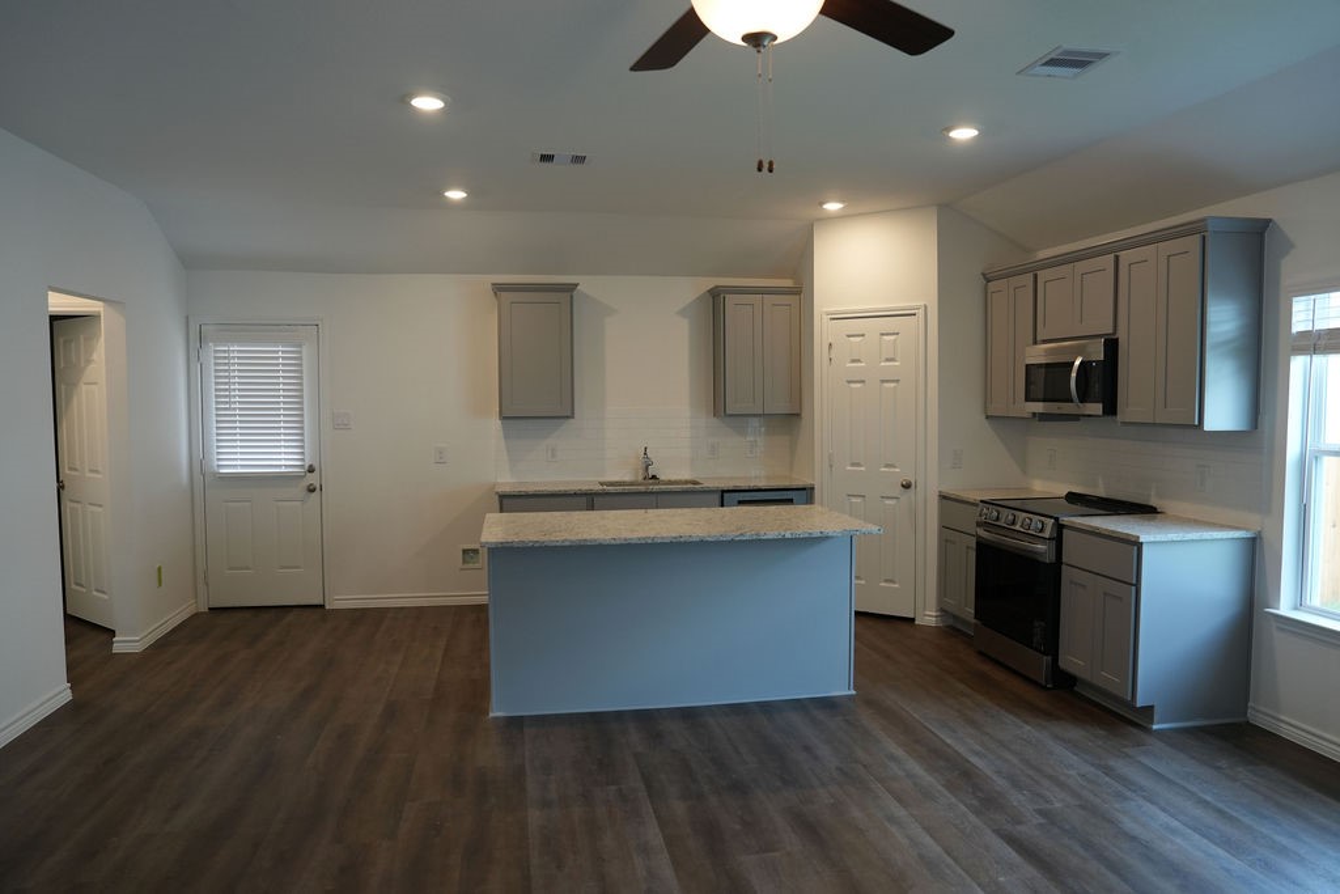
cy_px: 447
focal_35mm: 24
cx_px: 670
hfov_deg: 73.7
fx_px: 893
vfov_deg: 53.1
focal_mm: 24
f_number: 4
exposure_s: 1/160
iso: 800
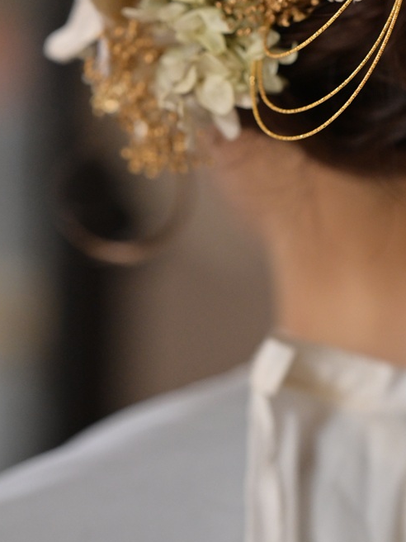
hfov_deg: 5.0
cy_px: 22
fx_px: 4598
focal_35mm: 294
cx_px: 398
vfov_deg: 6.7
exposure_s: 1/800
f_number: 2.5
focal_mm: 135
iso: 1600
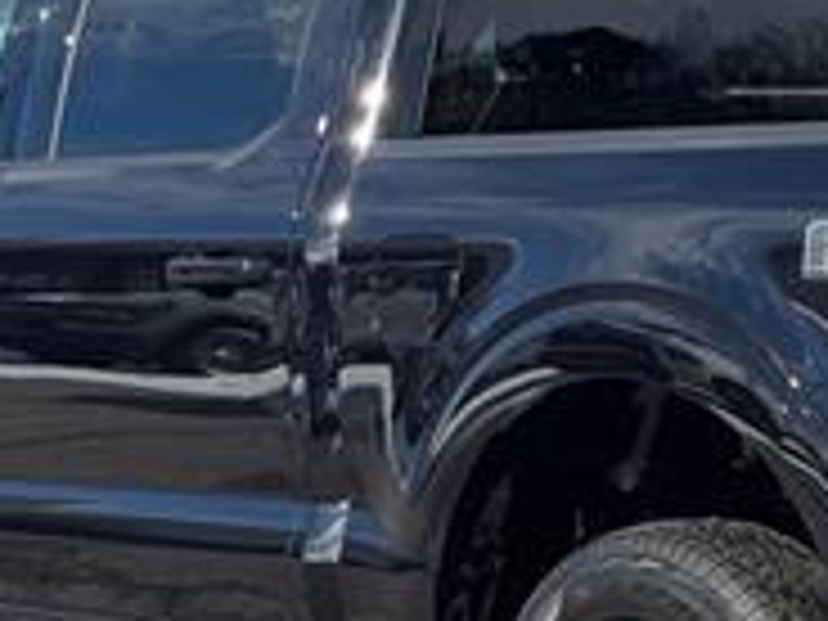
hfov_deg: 11.8
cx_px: 711
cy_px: 454
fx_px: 3995
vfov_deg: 8.9
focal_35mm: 167
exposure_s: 1/2833
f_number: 1.78
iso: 64
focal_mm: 6.76
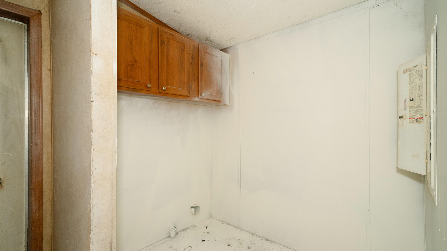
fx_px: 202
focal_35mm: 17
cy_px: 130
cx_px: 221
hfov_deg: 95.9
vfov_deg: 63.9
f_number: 4
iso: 400
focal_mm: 16
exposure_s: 1/160
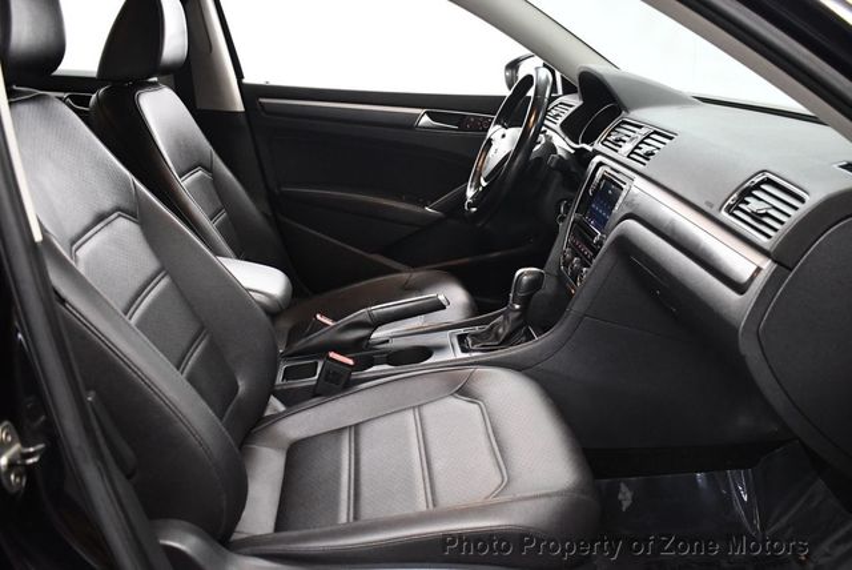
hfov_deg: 53.1
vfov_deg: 36.9
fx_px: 853
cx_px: 426
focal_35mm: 36
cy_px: 285
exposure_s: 1/100
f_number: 3.5
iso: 3200
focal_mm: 18
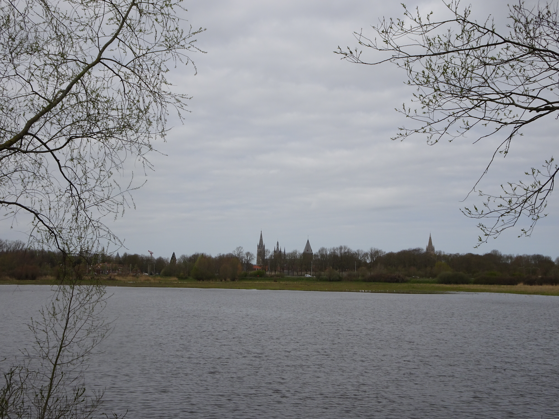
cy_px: 210
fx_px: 743
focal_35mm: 46
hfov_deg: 41.2
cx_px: 280
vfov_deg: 31.5
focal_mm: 7.87
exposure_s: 1/800
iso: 80
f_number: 4.5
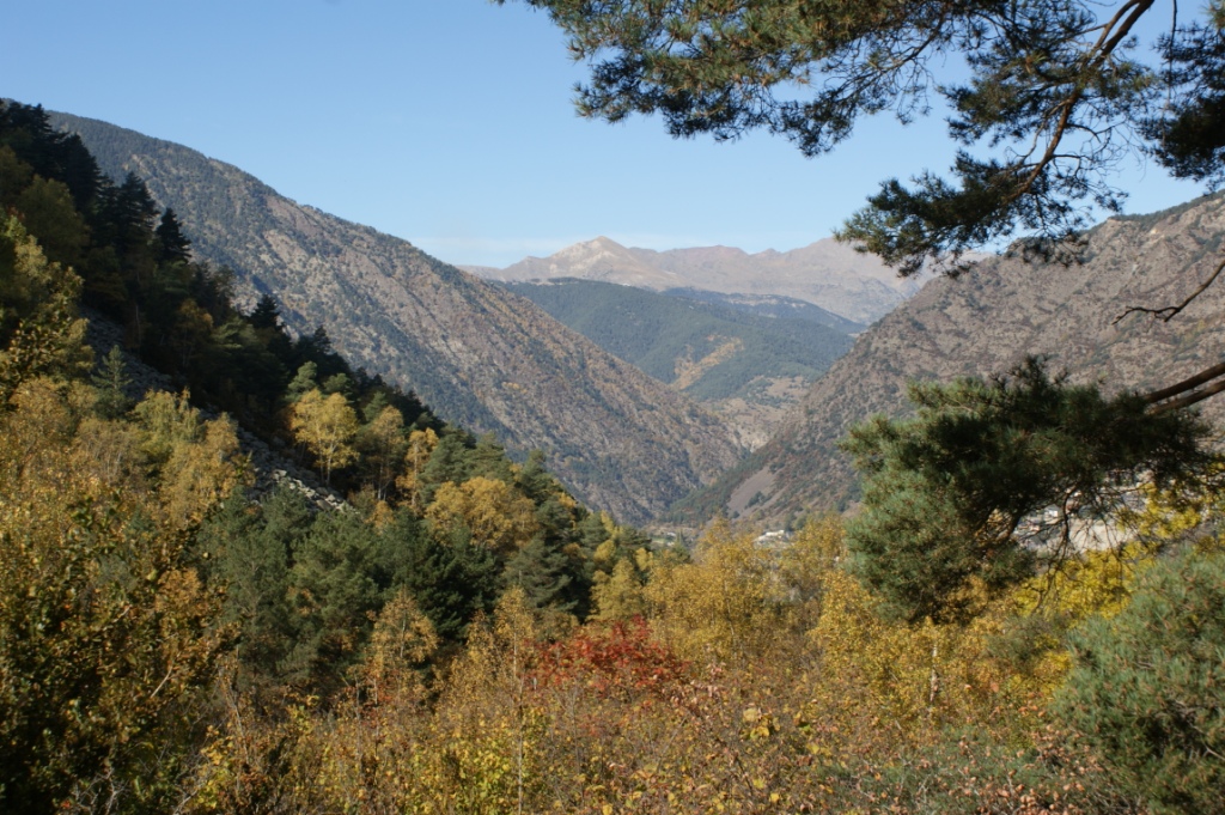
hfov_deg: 37.9
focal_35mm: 52
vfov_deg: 25.7
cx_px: 612
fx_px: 1785
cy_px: 408
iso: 100
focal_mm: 35
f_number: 9
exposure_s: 1/125
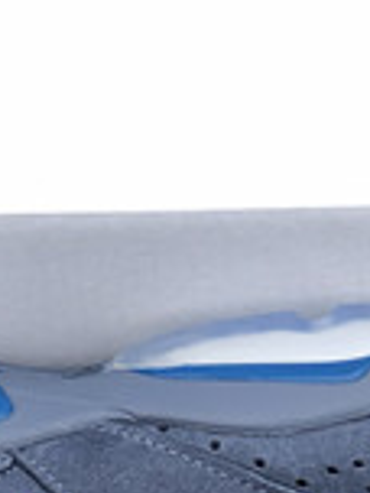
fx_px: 3606
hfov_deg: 5.9
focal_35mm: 253
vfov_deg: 7.6
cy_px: 819
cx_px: 120
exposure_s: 1/109
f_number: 2.4
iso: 16
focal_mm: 6
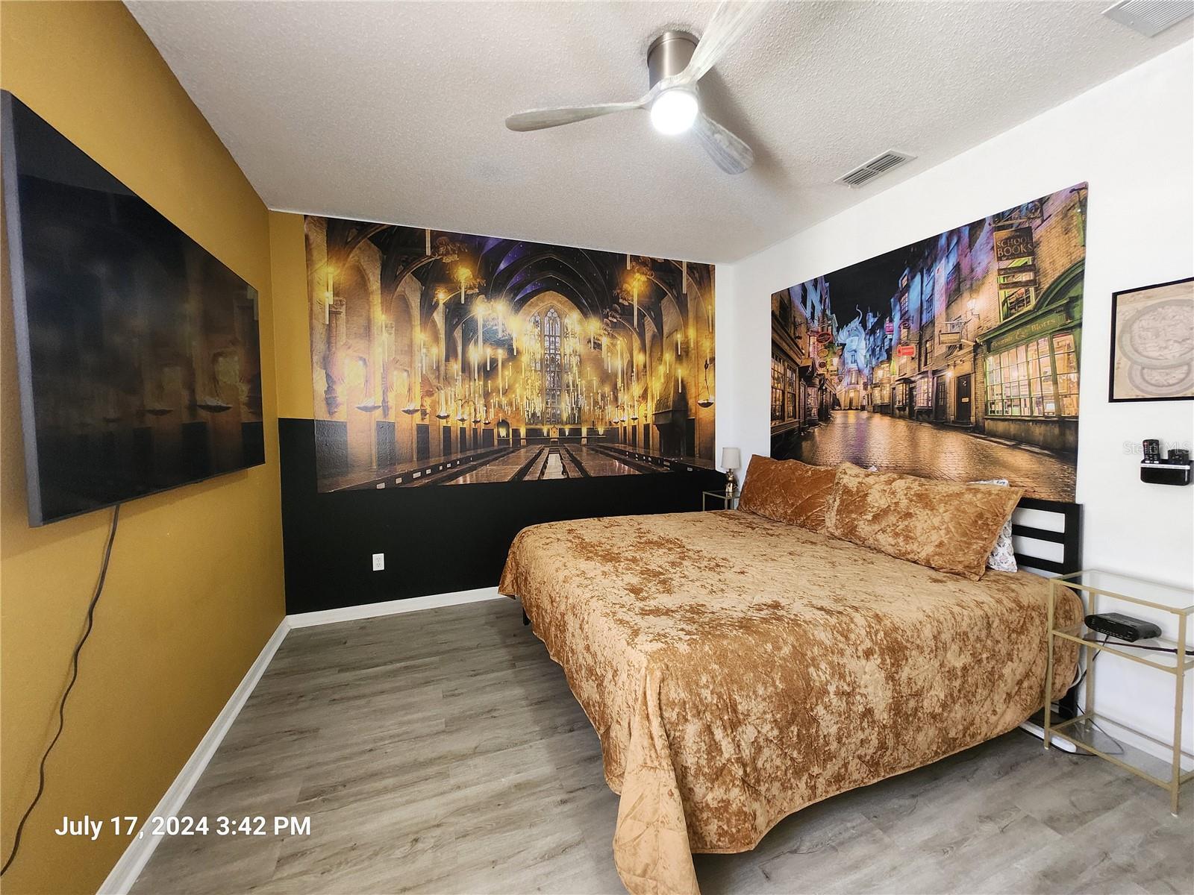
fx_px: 448
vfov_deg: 89.9
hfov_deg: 106.2
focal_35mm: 13
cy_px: 448
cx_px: 597
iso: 320
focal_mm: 1.74
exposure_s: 1/60
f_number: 2.2
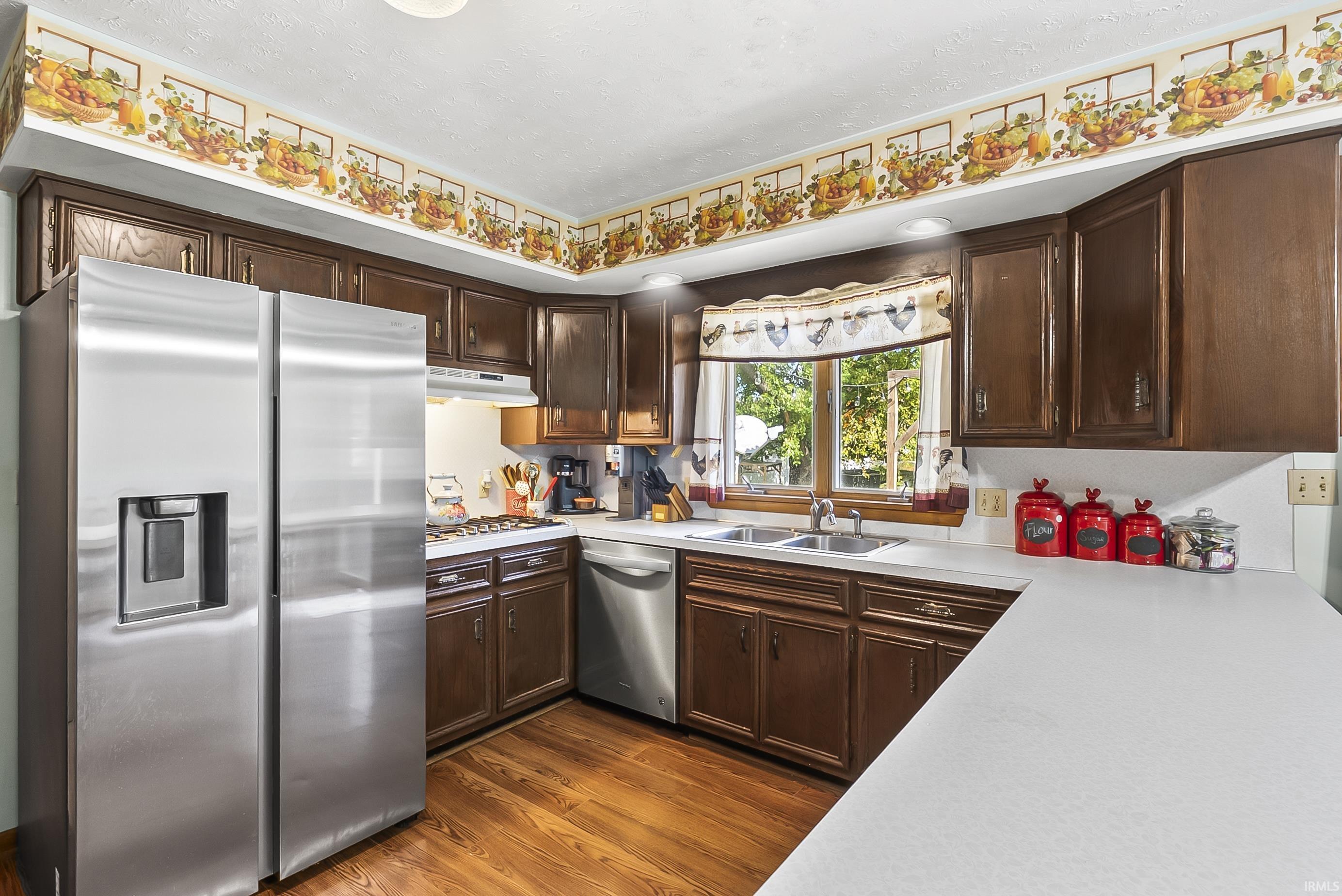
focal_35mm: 17
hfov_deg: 93.3
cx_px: 671
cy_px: 448
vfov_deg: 70.5
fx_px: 634
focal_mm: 11.5
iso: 100
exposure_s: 13
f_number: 8
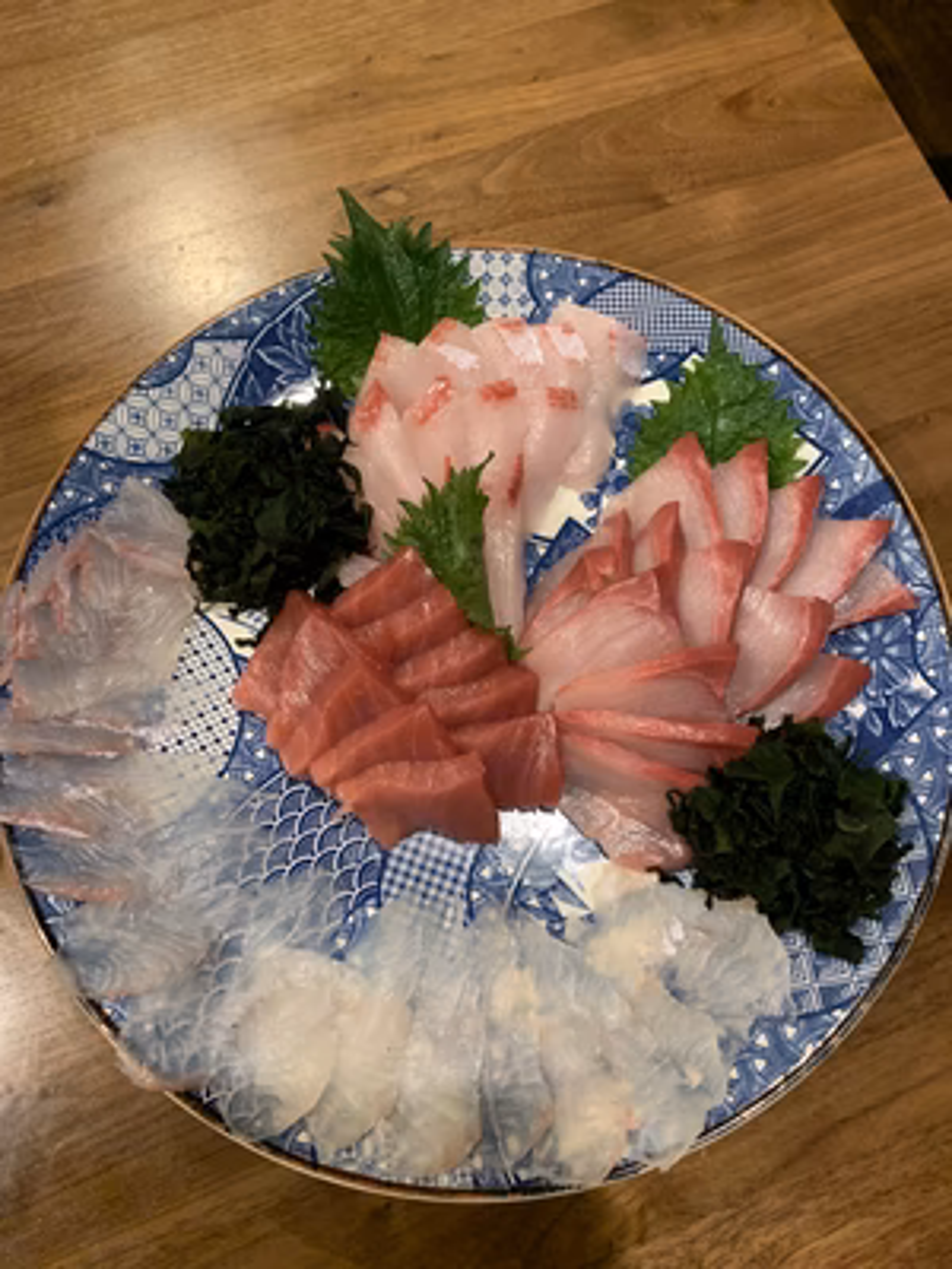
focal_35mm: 26
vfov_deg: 67.3
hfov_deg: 53.1
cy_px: 634
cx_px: 476
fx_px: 953
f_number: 1.8
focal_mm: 4.25
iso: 250
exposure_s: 1/60
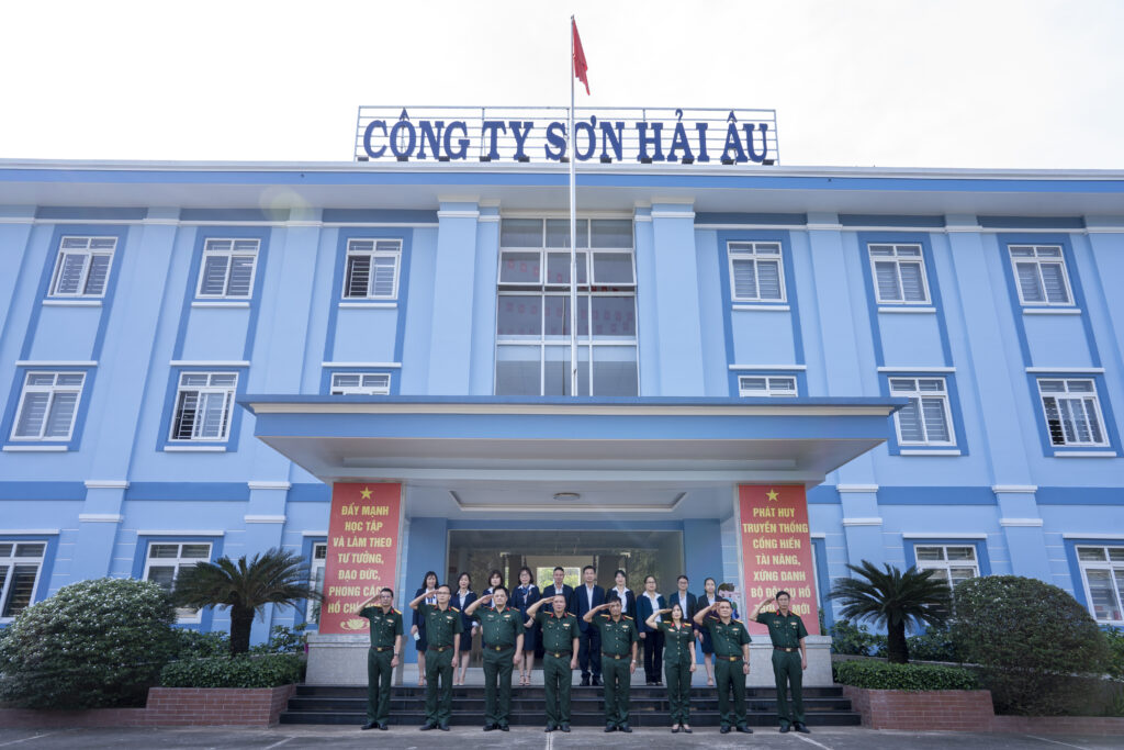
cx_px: 562
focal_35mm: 24
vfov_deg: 53.1
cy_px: 375
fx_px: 749
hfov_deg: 73.7
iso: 250
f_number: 9
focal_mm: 24
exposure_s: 1/100
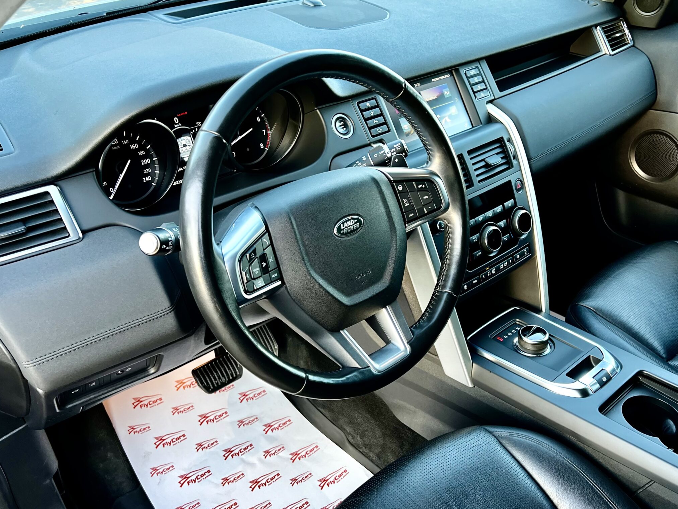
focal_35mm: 33
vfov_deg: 42.9
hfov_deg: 55.2
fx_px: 646
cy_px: 274
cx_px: 375
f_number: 1.5
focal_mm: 5.7
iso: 125
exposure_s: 1/113
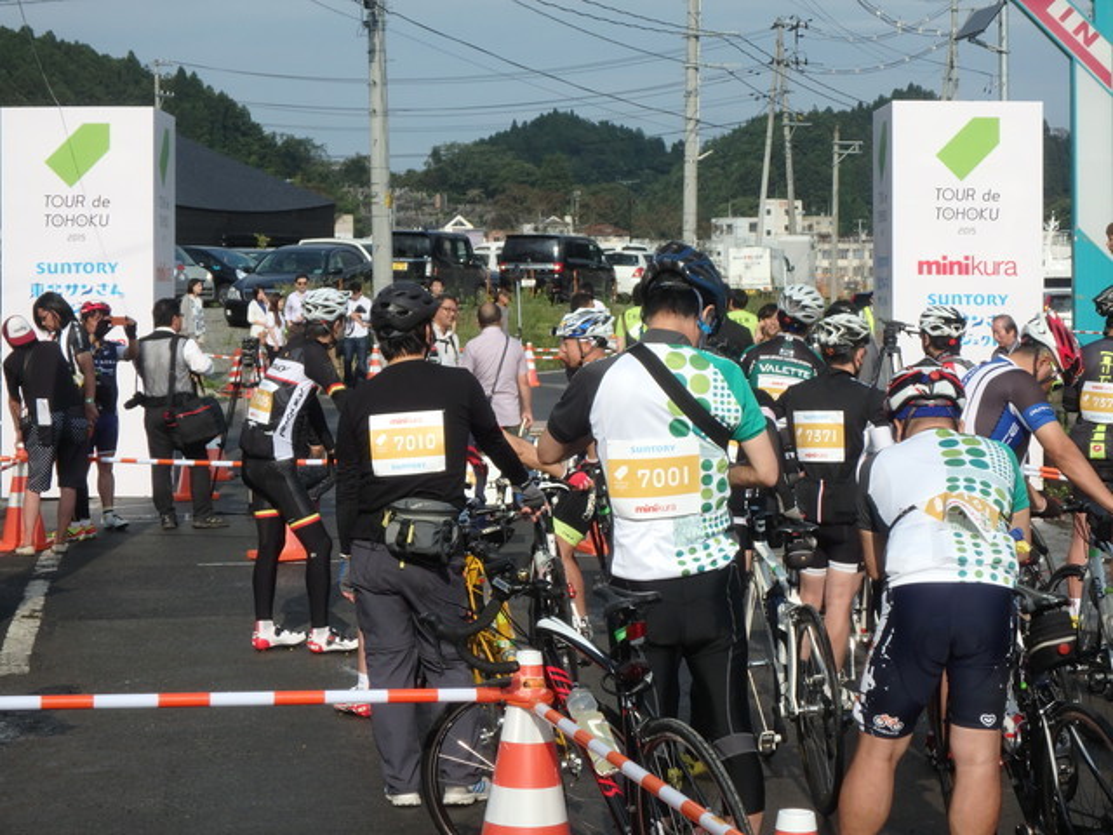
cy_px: 418
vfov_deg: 22.3
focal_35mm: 66
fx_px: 2122
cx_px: 556
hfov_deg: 29.4
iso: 125
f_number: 5.1
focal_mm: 11.7
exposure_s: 1/1000
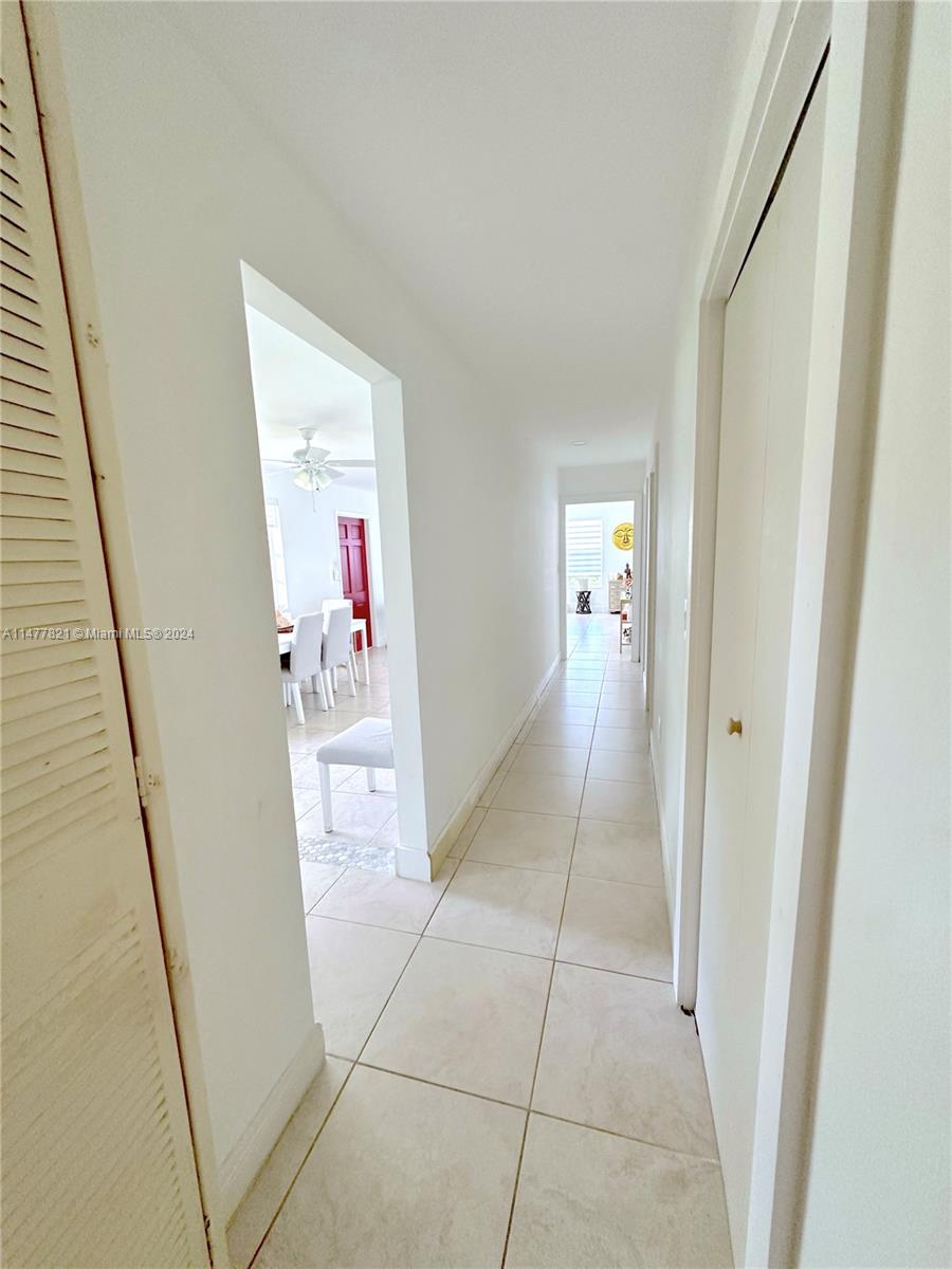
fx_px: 513
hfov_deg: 85.7
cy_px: 634
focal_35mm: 14
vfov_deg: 102.1
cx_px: 476
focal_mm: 2.22
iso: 320
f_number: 2.2
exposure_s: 1/60
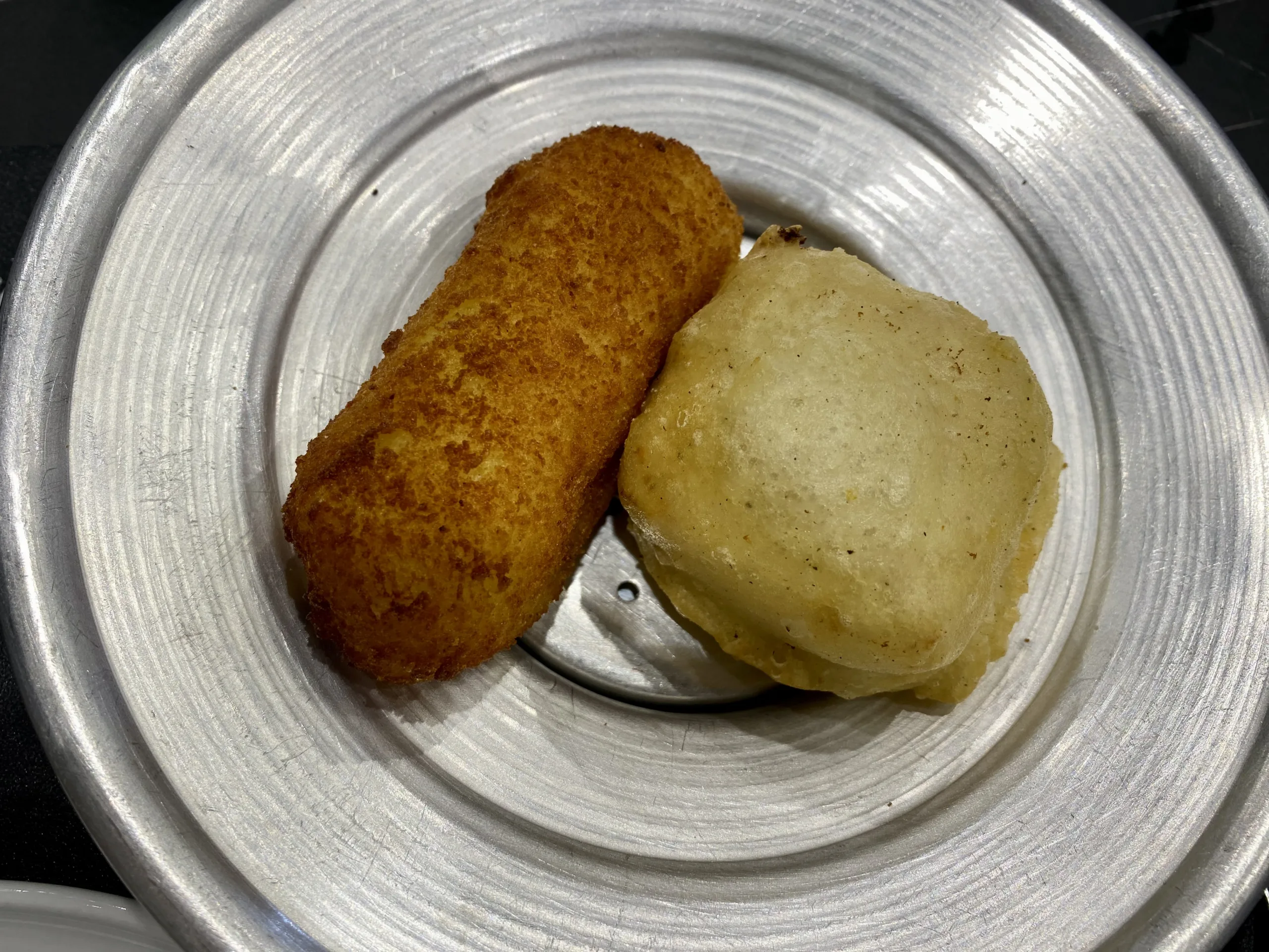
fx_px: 953
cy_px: 476
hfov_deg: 67.3
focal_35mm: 26
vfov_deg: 53.1
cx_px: 634
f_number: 1.8
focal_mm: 4.25
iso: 50
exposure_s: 1/100
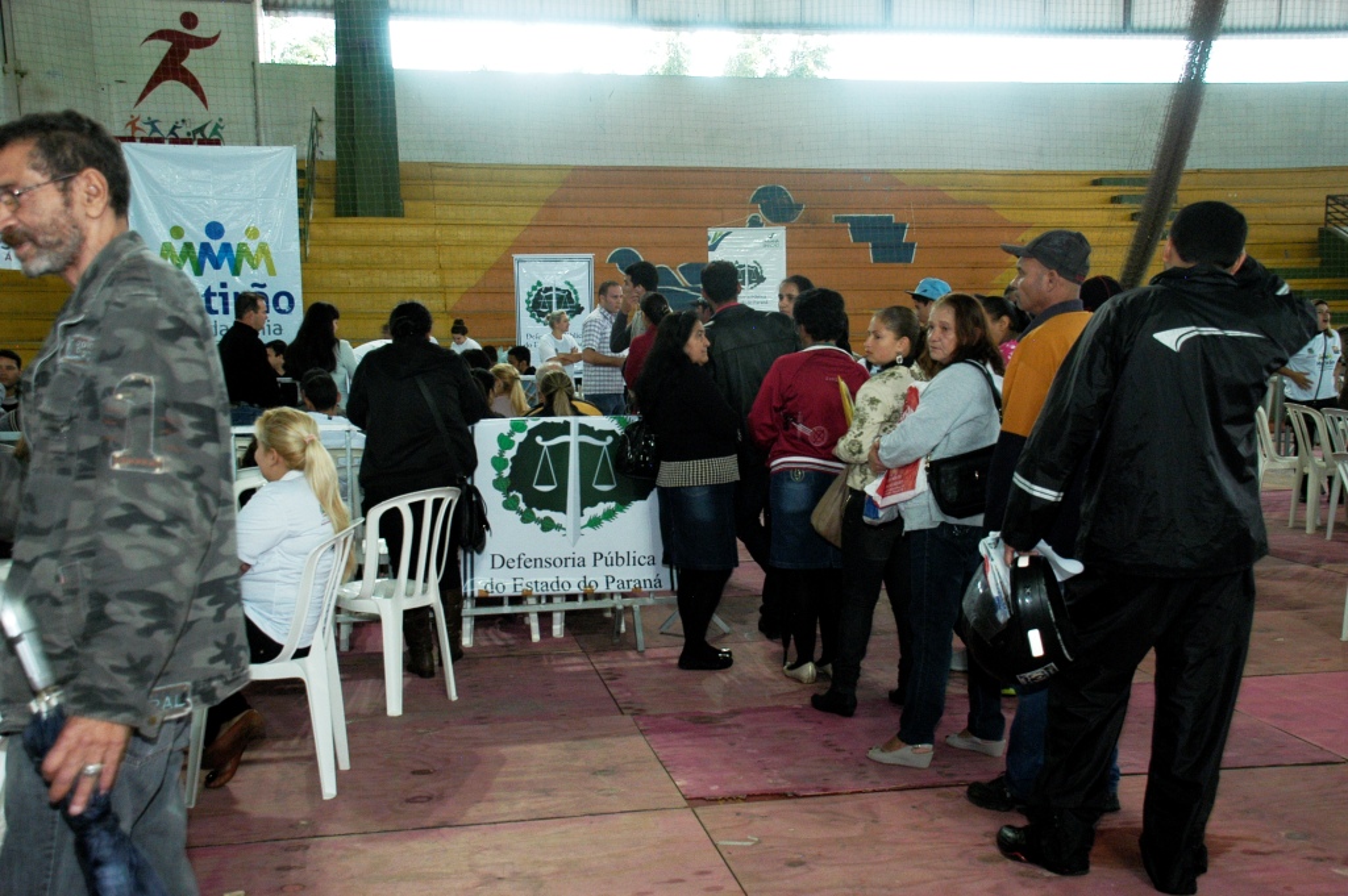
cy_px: 448
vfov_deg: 34.2
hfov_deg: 49.6
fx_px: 1459
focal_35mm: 39
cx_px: 674
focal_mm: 26
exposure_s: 1/20
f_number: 4.5
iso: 800
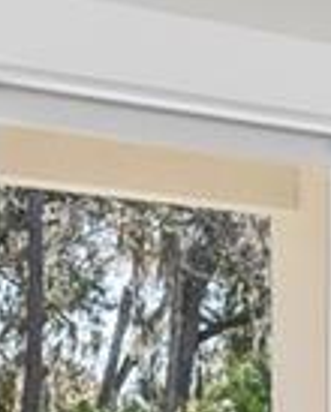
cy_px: 541
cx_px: 888
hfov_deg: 8.0
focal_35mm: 175
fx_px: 2138
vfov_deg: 10.8
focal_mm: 16
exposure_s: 1/40
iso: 320
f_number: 8
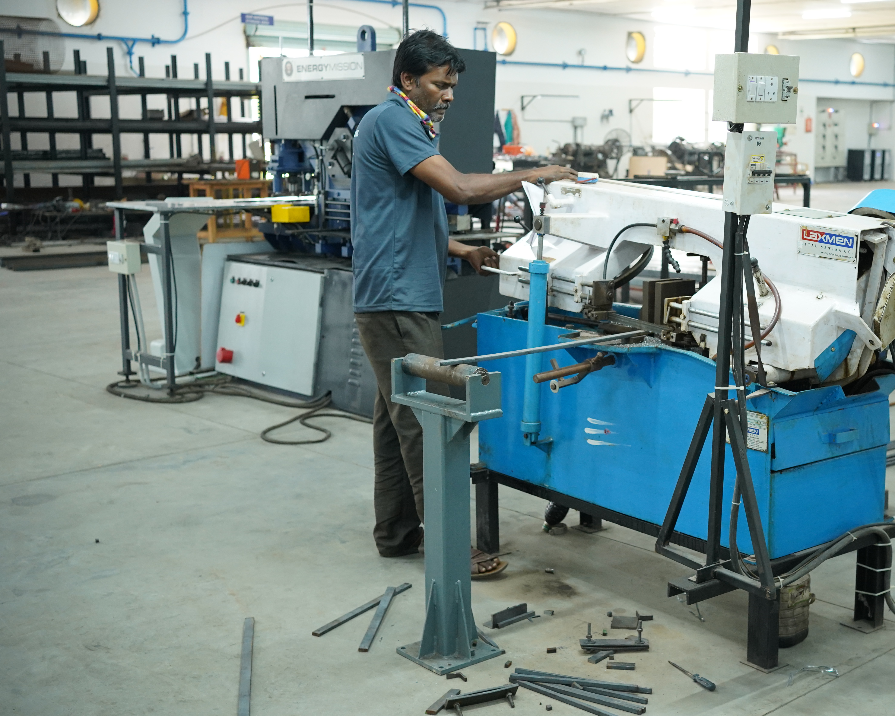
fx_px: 1245
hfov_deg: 38.9
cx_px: 620
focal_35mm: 47
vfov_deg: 32.1
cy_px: 337
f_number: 4
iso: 2000
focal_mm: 35
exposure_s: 1/125
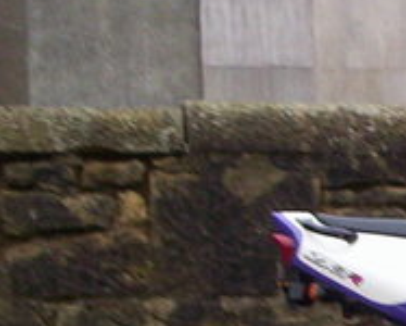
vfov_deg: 12.0
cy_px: 330
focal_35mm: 127
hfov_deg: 13.8
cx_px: 693
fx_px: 1528
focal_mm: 4.99
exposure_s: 1/60
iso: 140
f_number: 4.5
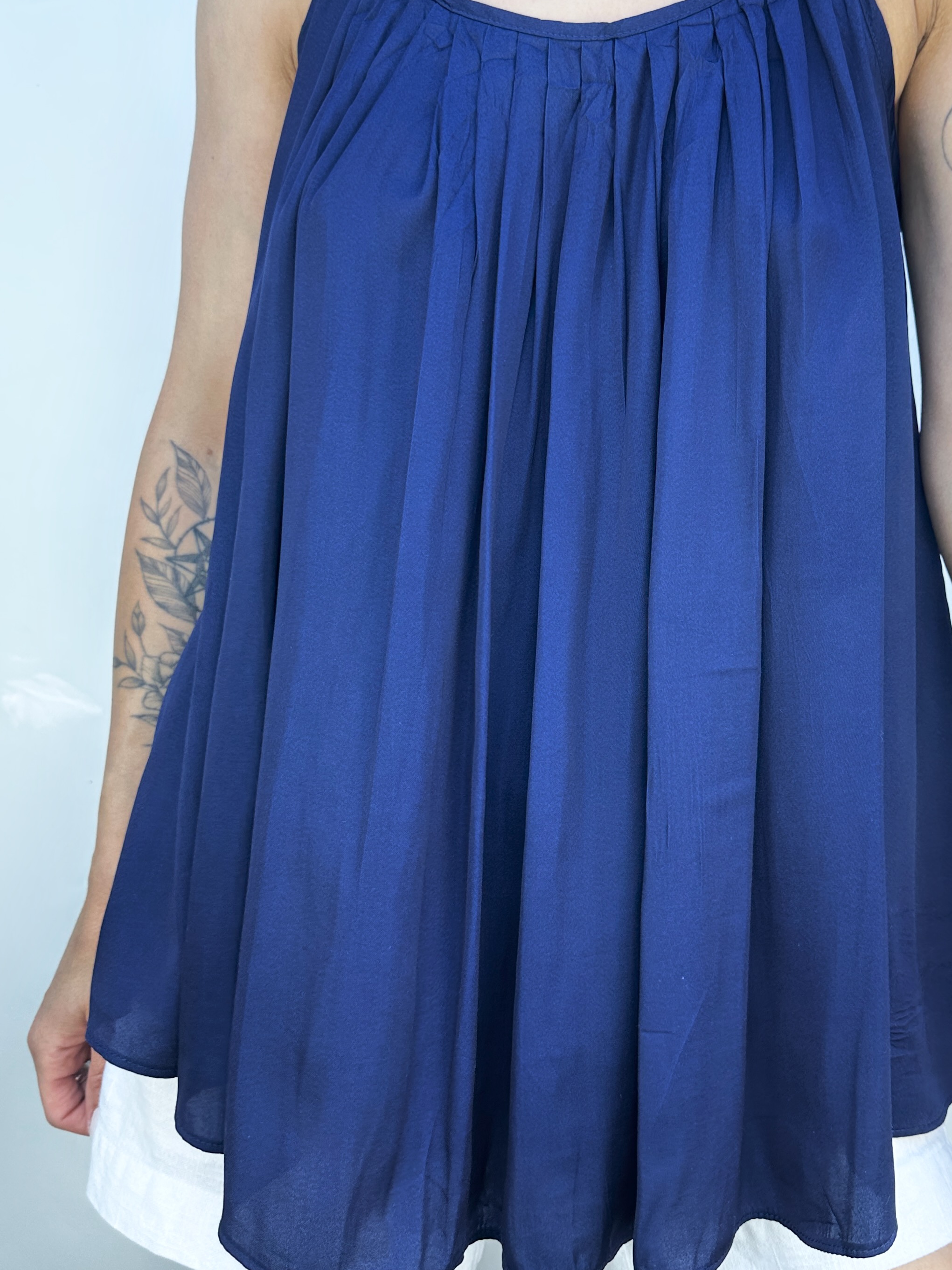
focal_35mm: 32
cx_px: 594
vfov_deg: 56.6
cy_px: 536
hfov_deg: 43.8
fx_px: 1173
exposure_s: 1/146
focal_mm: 6.86
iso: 80
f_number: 1.78
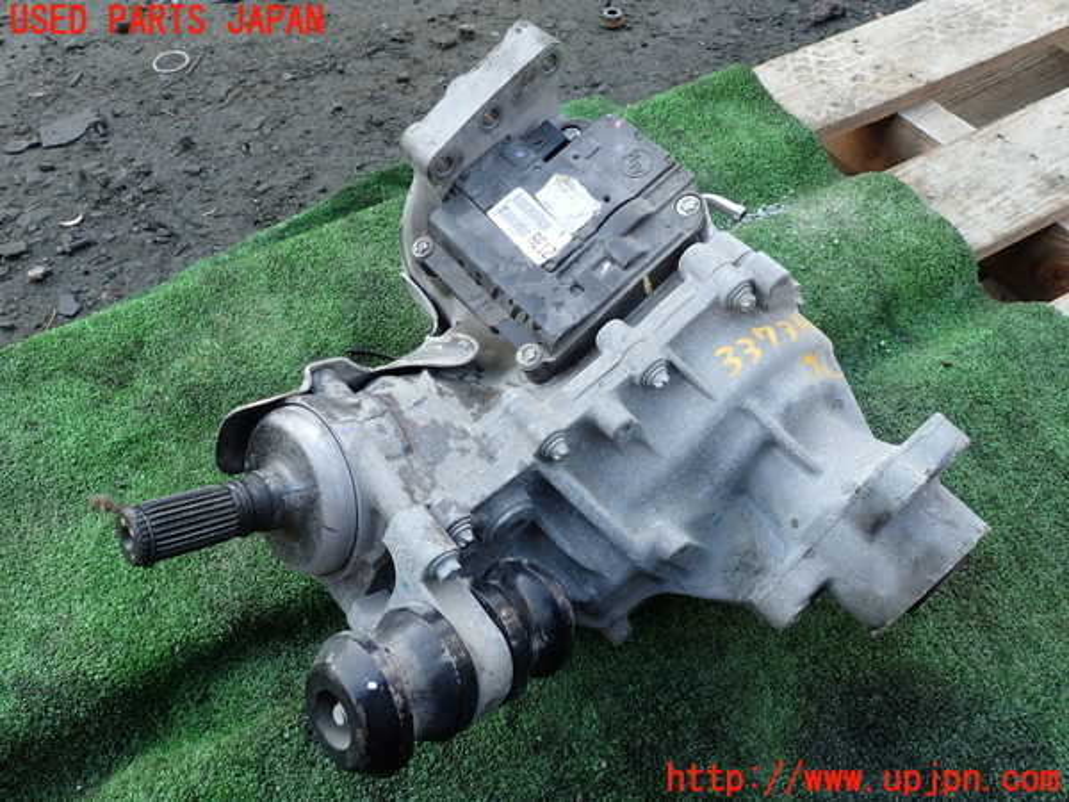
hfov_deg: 69.4
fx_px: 772
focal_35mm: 25
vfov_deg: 54.9
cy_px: 401
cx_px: 534
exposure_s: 1/60
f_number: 2.8
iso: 100
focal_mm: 4.5
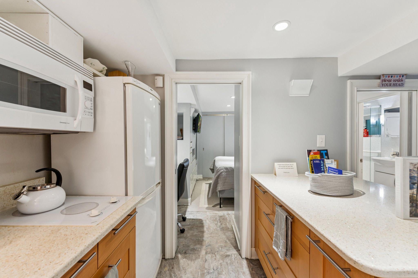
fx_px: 163
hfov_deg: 104.3
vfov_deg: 81.2
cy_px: 139
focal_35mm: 14
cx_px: 209
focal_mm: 14
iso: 200
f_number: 8
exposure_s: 1/2
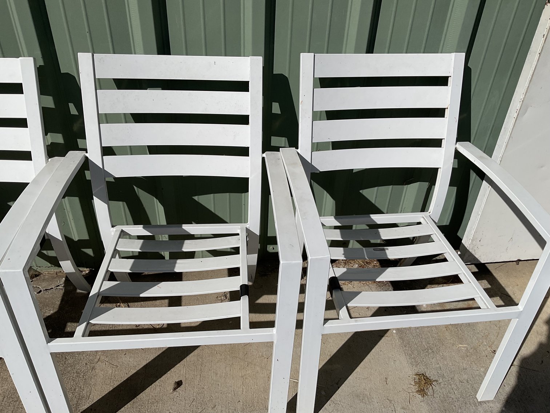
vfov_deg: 48.2
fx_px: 461
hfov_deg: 61.7
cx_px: 275
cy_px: 206
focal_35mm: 29
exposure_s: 1/7407
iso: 16
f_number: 1.8
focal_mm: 3
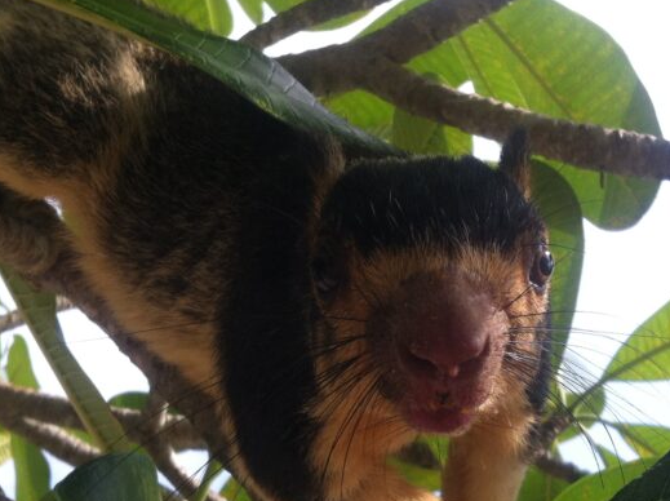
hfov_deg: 28.1
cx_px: 407
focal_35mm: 69
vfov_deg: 21.3
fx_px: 1334
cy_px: 277
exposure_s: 1/754
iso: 80
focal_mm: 3.85
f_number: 2.8
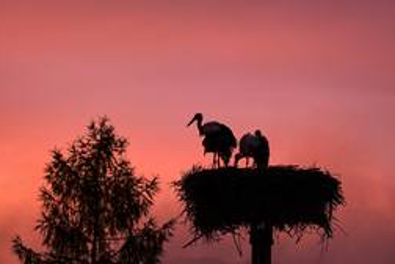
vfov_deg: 5.7
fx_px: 2644
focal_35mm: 241
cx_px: 196
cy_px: 135
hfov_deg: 8.5
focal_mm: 90
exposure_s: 1/900
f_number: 2
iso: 250
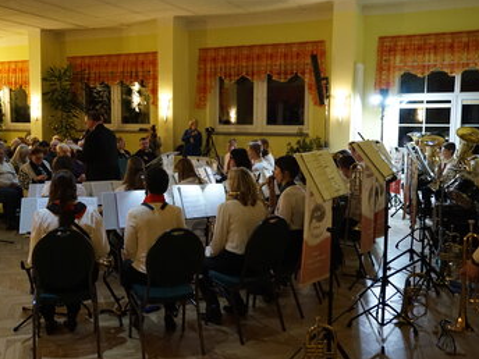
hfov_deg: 48.2
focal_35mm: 39
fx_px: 534
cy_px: 178
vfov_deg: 37.2
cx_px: 206
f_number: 4
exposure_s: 1/100
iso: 3200
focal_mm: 23
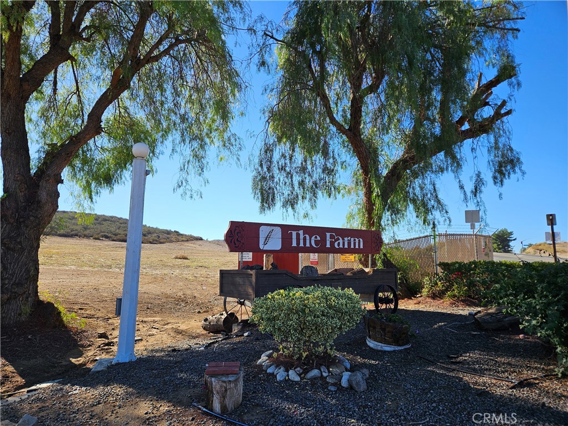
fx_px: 377
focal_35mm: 23
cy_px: 213
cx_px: 284
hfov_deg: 73.9
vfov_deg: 58.9
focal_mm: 5.4
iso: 25
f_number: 1.8
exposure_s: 1/1163
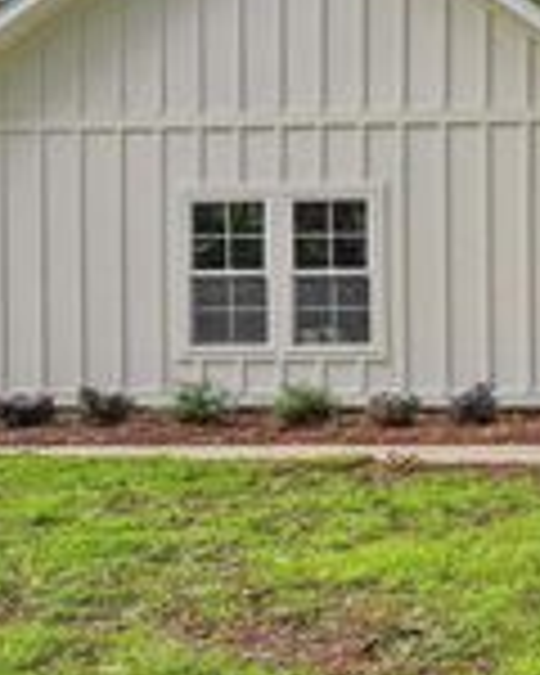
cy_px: 259
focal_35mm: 53
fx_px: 1059
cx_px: 968
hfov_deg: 20.4
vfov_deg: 35.2
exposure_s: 1/4
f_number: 9
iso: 100
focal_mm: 17
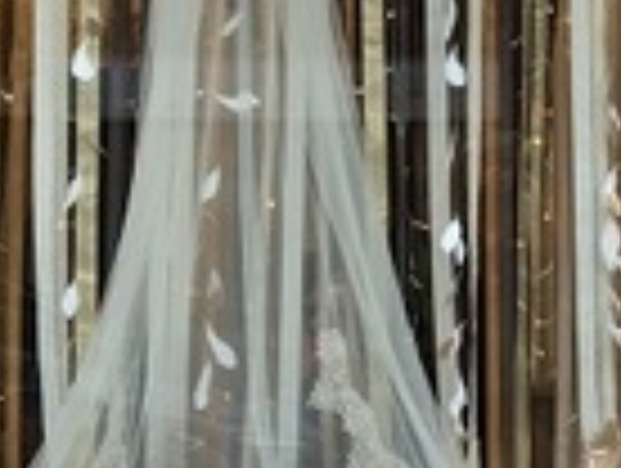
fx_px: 1510
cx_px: 302
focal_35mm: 84
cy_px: -68
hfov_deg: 23.2
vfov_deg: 17.0
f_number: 2.2
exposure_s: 1/100
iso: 50
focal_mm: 4.15
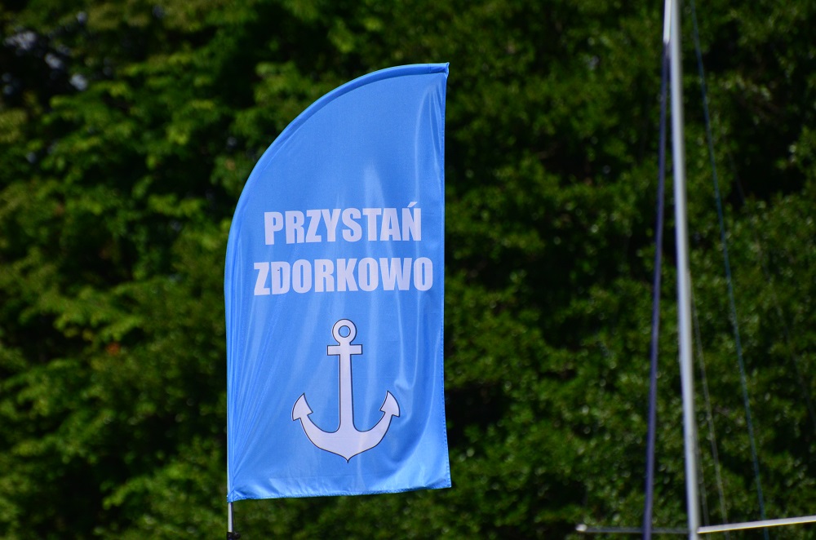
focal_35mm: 450
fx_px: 10177
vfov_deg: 3.0
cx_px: 408
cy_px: 270
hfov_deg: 4.6
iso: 800
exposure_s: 1/8000
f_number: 5.6
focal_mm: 300
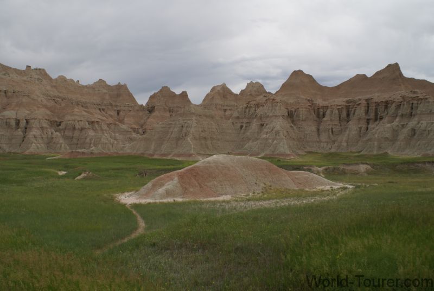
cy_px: 146
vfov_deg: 34.3
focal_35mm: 39
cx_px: 217
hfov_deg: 49.5
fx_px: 471
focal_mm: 26
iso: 100
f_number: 6.3
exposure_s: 1/60
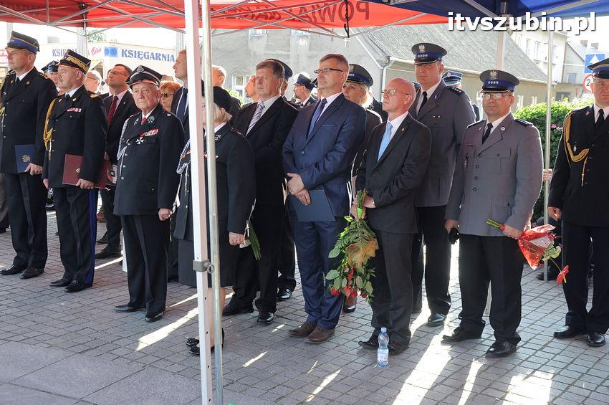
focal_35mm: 42
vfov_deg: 31.8
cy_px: 202
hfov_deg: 46.4
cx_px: 304
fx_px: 710
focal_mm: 28
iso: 400
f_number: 5.6
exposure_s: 1/125
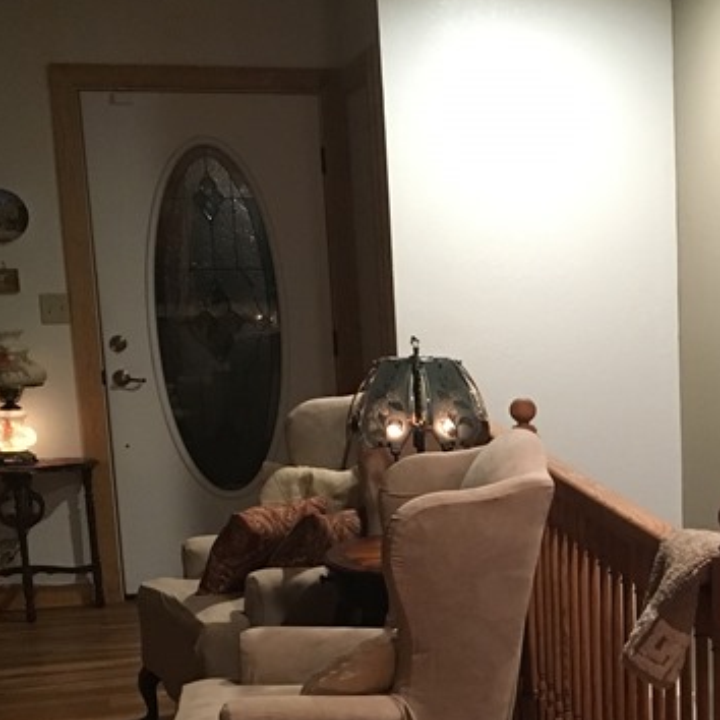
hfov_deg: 22.7
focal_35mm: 73
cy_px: 592
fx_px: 1718
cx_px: 720
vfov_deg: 23.3
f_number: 2.2
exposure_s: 1/24
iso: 200
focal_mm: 4.15
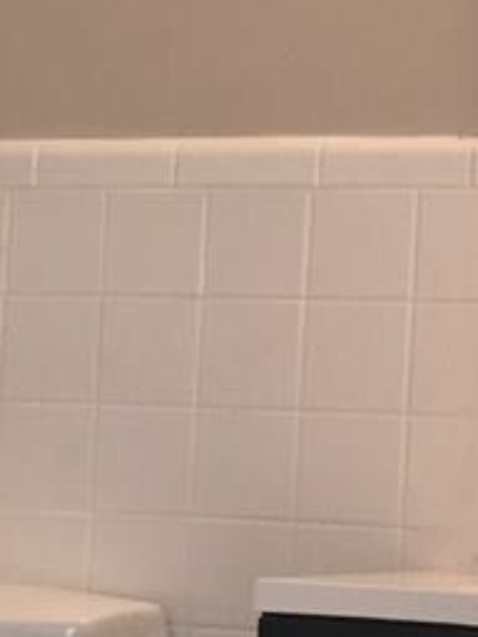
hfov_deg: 12.7
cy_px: 525
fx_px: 2136
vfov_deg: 16.8
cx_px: 339
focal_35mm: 116
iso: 40
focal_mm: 4.15
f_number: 2.2
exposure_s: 1/15
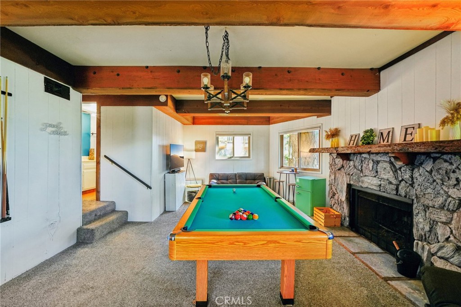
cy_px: 154
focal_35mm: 14
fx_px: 179
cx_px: 230
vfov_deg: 81.2
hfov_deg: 104.3
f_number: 8
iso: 400
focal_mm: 14
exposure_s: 1/8
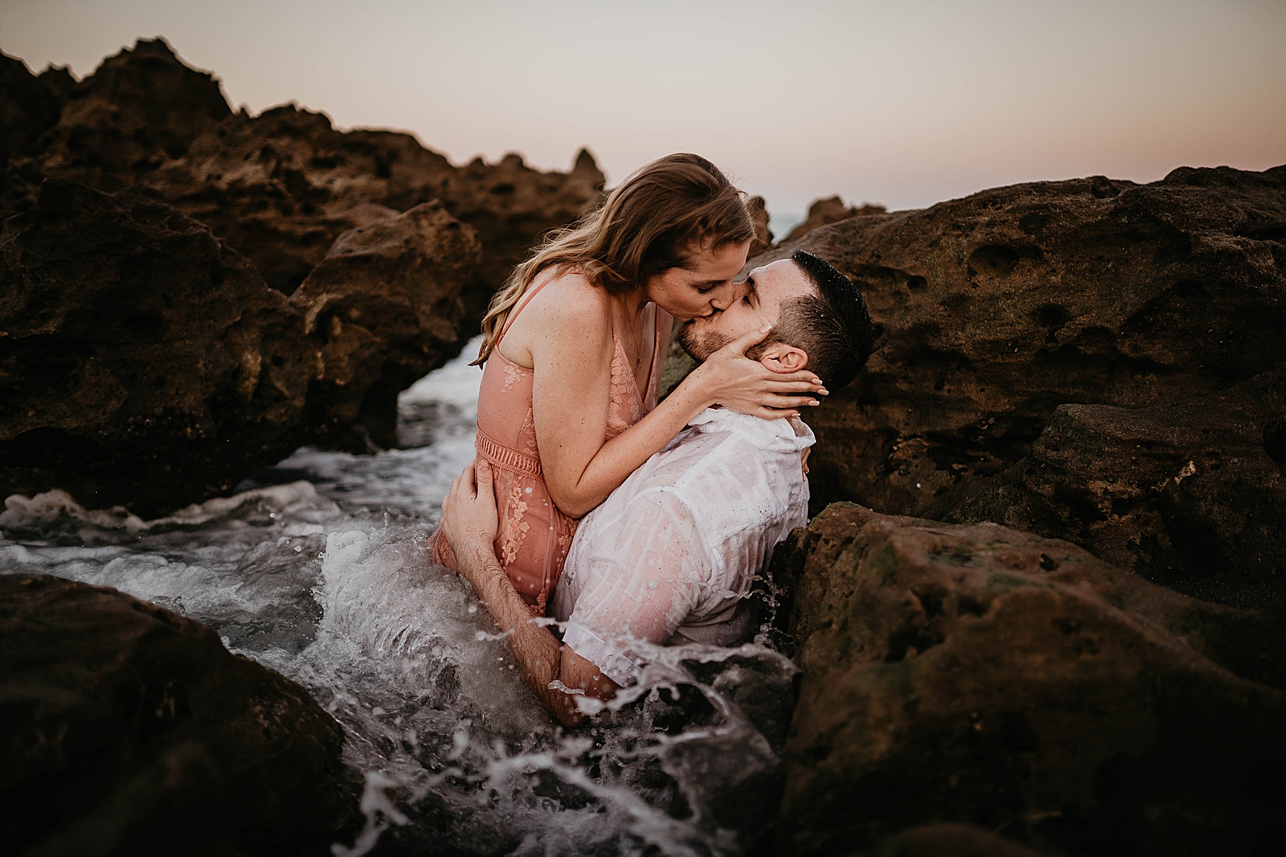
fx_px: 1250
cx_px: 643
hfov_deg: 54.4
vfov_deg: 37.9
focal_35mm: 35
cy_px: 428
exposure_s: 1/800
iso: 160
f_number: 1.4
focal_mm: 35
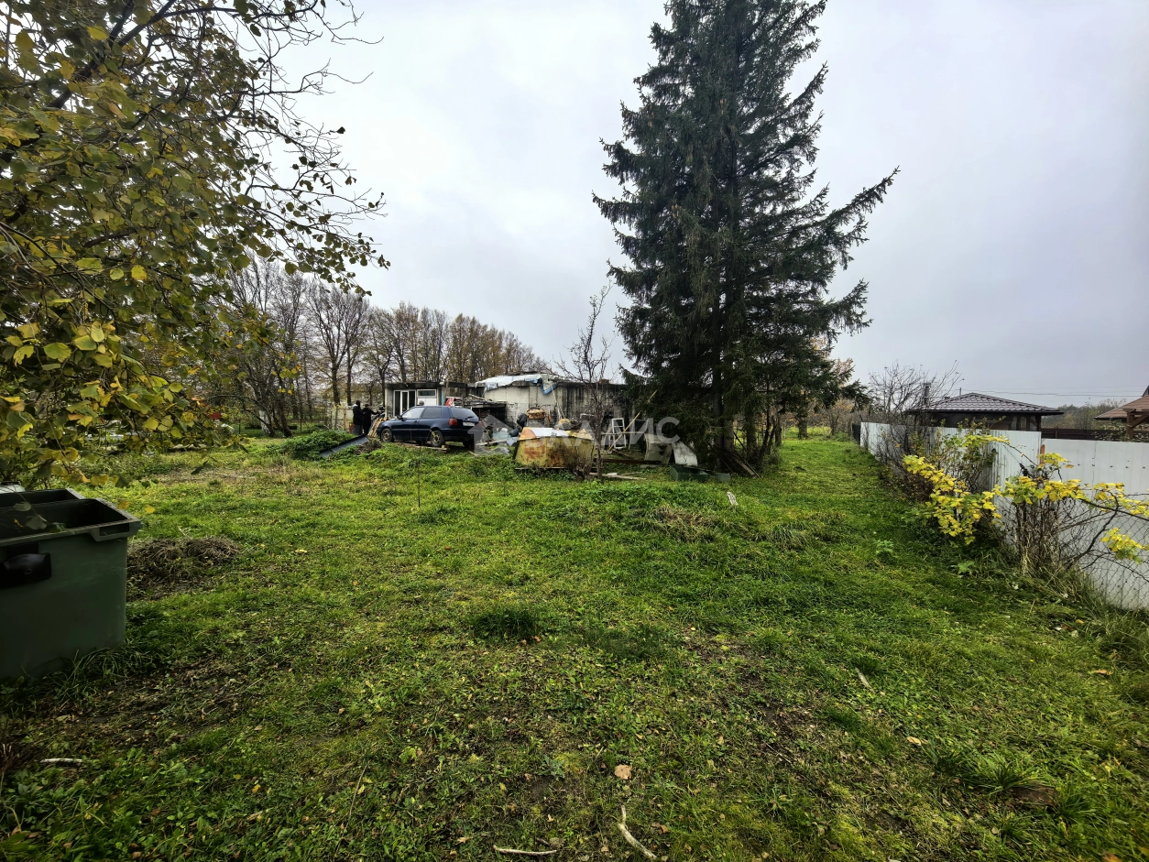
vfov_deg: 89.9
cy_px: 431
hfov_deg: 106.2
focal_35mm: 13
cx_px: 574
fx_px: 432
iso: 50
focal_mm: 1.76
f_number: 2.2
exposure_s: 1/370
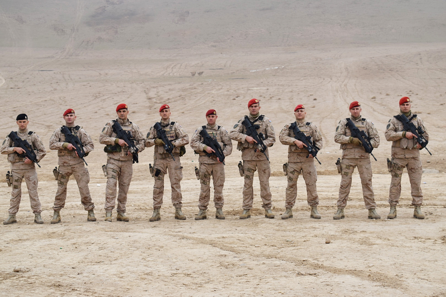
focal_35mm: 60
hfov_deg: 33.4
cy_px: 148
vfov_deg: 22.6
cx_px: 223
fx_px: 743
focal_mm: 40
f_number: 7.1
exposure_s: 1/200
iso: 100
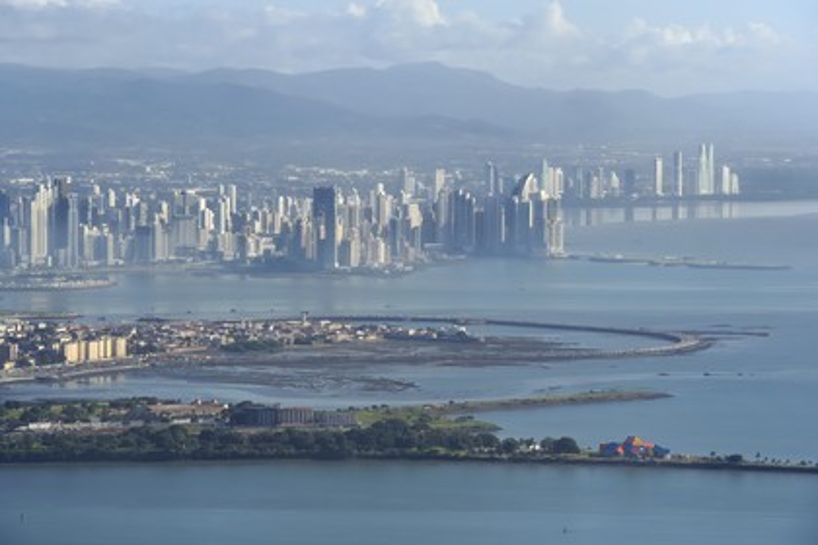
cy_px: 272
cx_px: 409
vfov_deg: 8.9
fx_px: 3522
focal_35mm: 155
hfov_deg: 13.2
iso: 200
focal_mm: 155
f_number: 10
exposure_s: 1/500
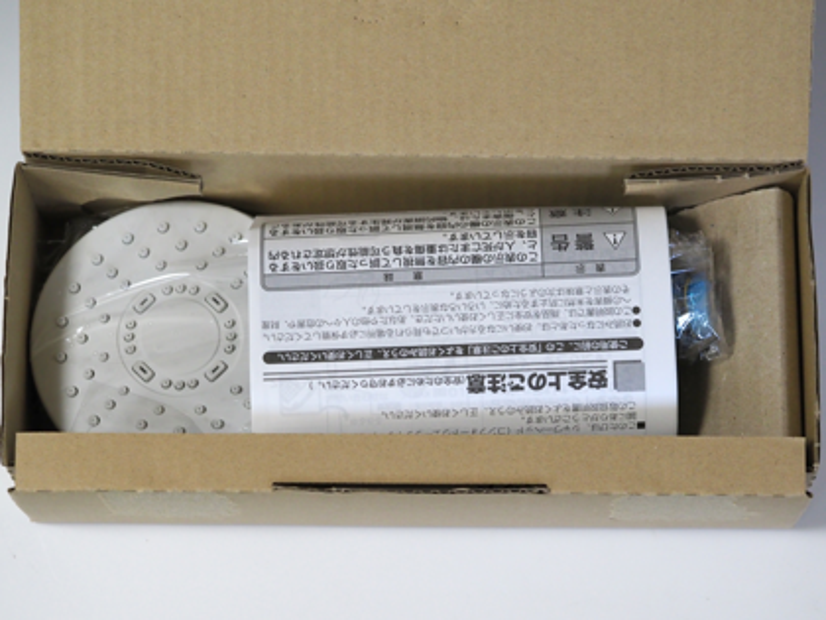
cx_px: 413
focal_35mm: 120
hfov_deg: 16.4
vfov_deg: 12.3
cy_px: 310
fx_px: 2863
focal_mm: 60
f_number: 4
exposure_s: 1/125
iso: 1250
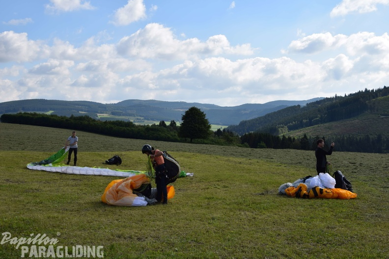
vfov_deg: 28.1
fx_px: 519
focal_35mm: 48
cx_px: 194
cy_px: 130
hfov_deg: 41.1
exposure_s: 1/200
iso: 100
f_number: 13
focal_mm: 32
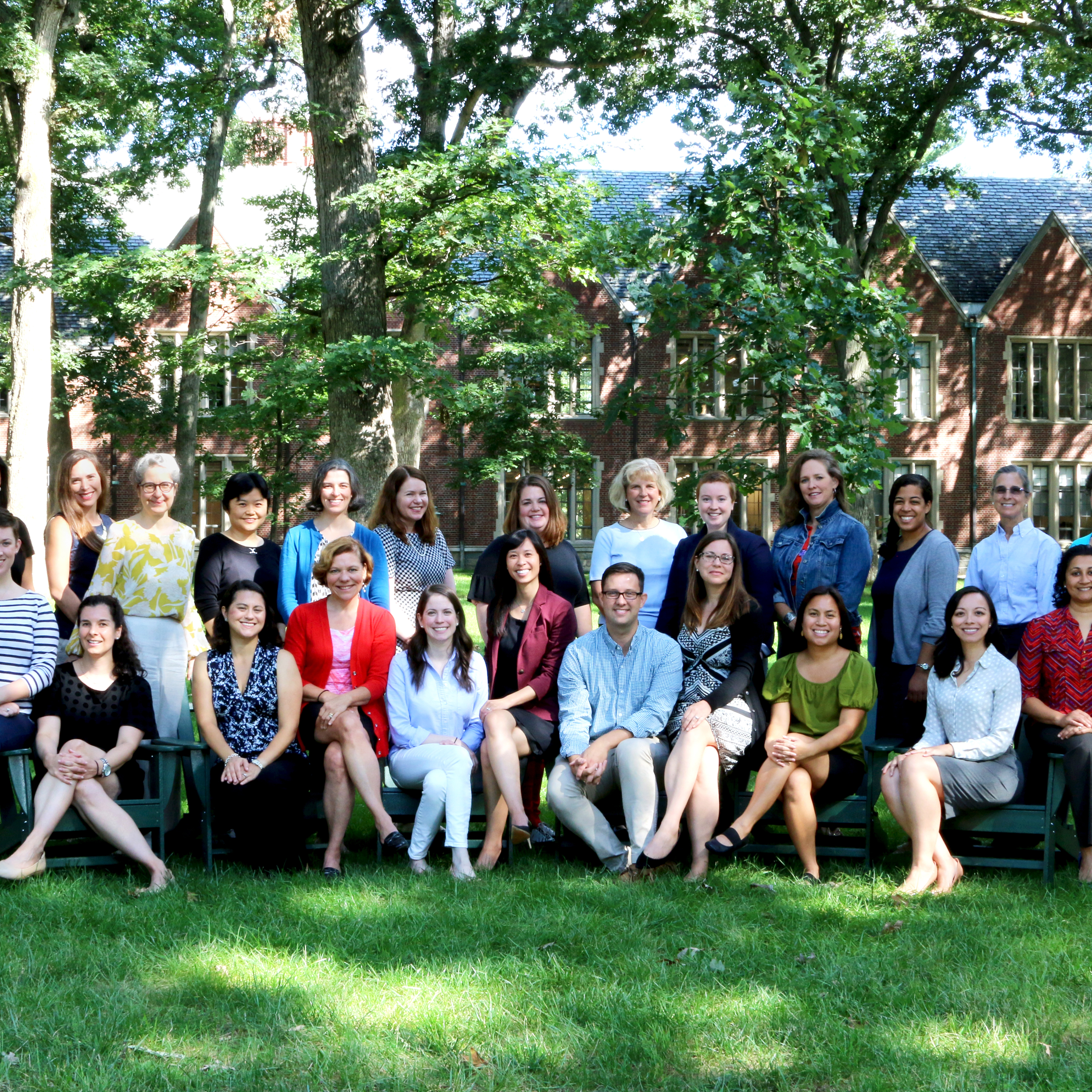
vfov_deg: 17.1
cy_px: 546
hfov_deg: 17.1
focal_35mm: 102
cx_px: 491
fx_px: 3640
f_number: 1.8
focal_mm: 43
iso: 200
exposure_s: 1/125
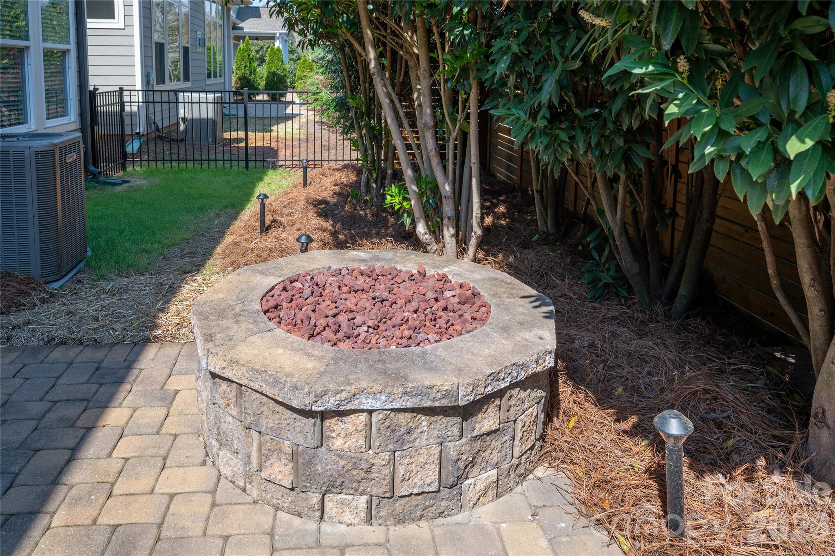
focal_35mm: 24
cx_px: 418
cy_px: 278
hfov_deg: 72.7
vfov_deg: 52.1
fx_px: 568
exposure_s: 1/320
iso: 100
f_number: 6.3
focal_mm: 24.5
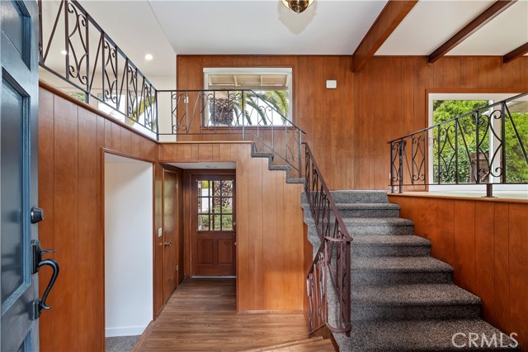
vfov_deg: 81.1
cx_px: 264
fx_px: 205
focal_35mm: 14
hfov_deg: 104.3
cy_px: 176
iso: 500
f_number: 10
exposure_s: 1/13
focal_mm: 14
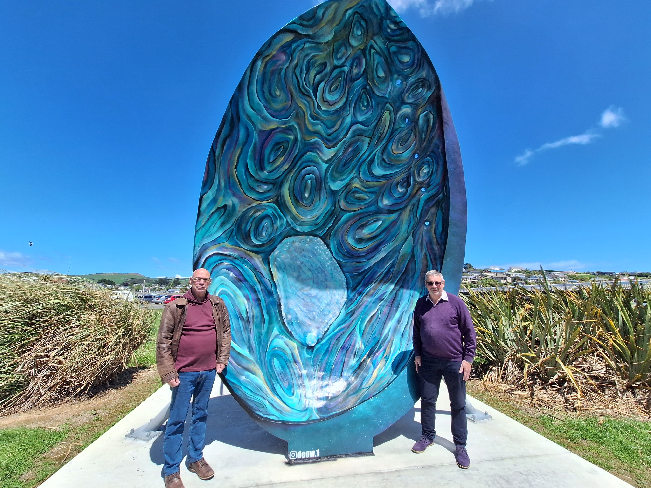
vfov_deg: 89.9
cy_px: 244
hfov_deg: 106.2
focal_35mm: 13
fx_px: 244
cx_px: 326
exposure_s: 1/1582
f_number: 2.2
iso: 40
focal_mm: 1.74
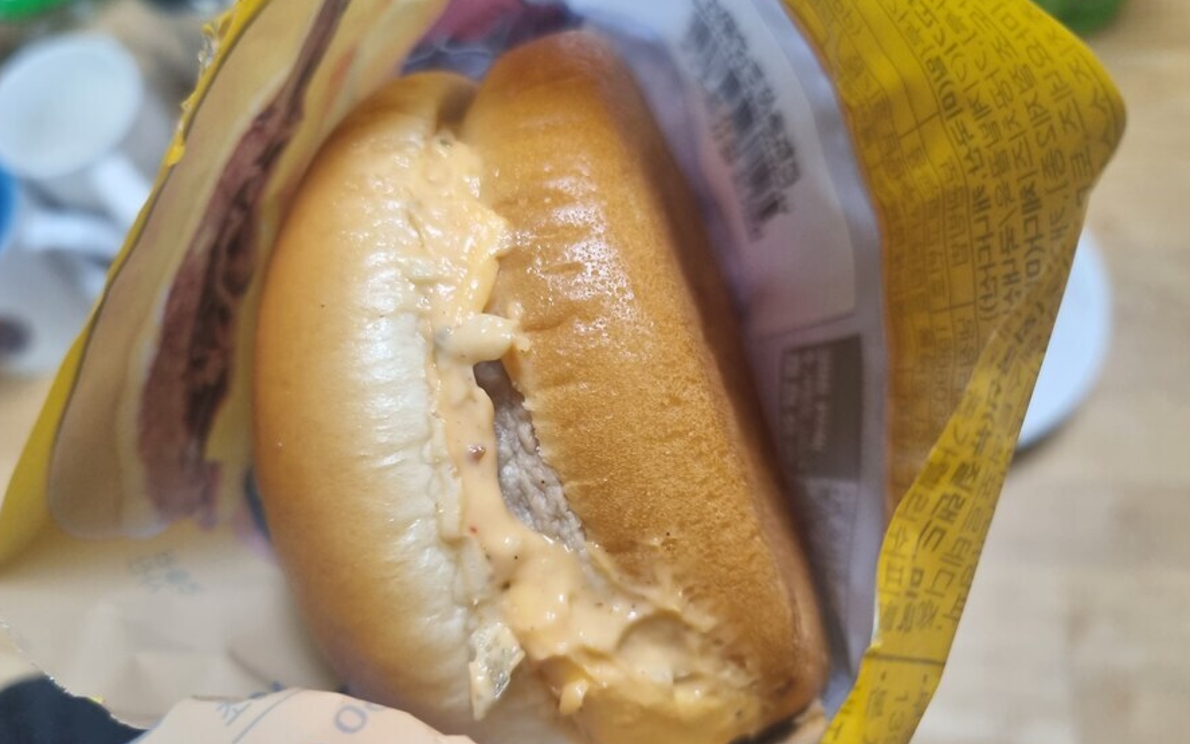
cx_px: 590
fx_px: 908
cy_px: 393
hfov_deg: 66.5
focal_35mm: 28
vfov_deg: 44.5
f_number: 1.8
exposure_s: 1/120
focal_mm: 5.4
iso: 250
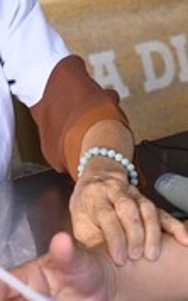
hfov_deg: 8.7
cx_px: 208
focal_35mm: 149
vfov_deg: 13.9
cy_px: 41
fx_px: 1223
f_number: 4
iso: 1600
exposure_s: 1/250
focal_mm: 40
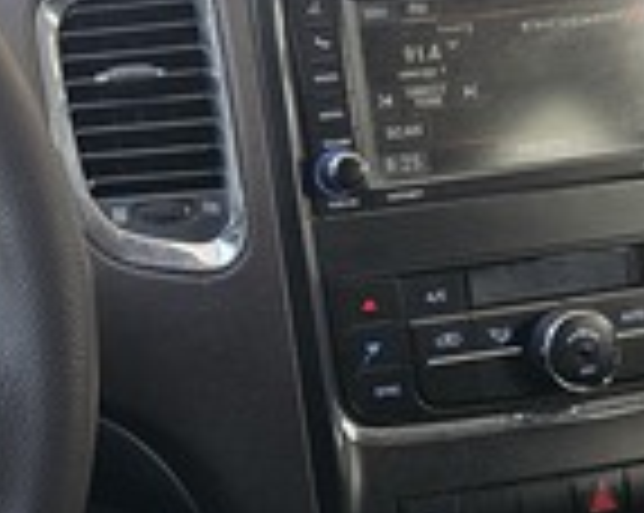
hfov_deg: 25.4
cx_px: 34
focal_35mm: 72
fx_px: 1370
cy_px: 74
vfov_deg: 20.9
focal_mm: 6.3
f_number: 1.7
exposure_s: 1/120
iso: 400
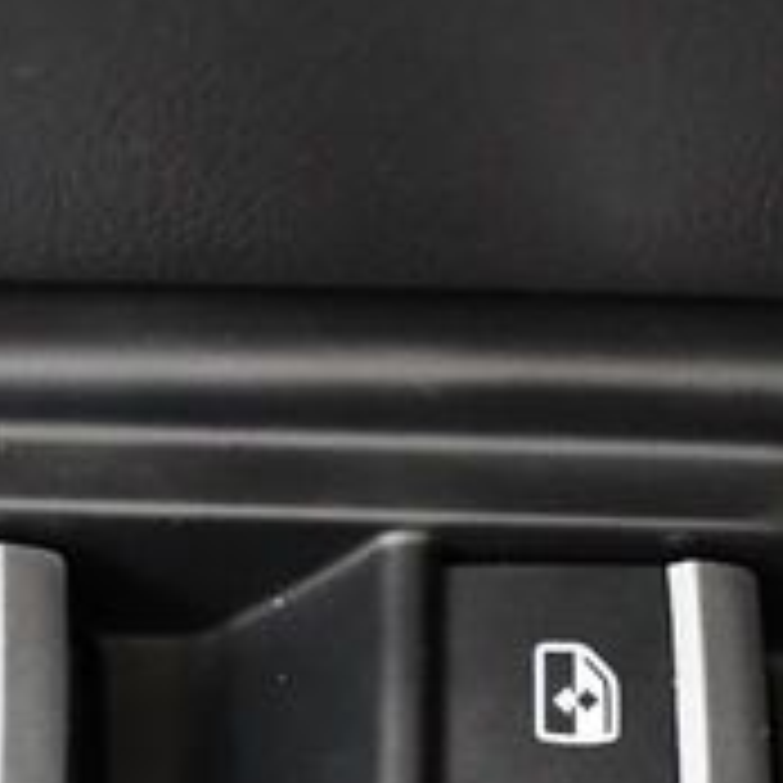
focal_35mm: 200
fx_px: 5118
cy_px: 812
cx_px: 549
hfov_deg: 8.7
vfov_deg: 8.7
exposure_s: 1/60
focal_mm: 32
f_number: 4.5
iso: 4000
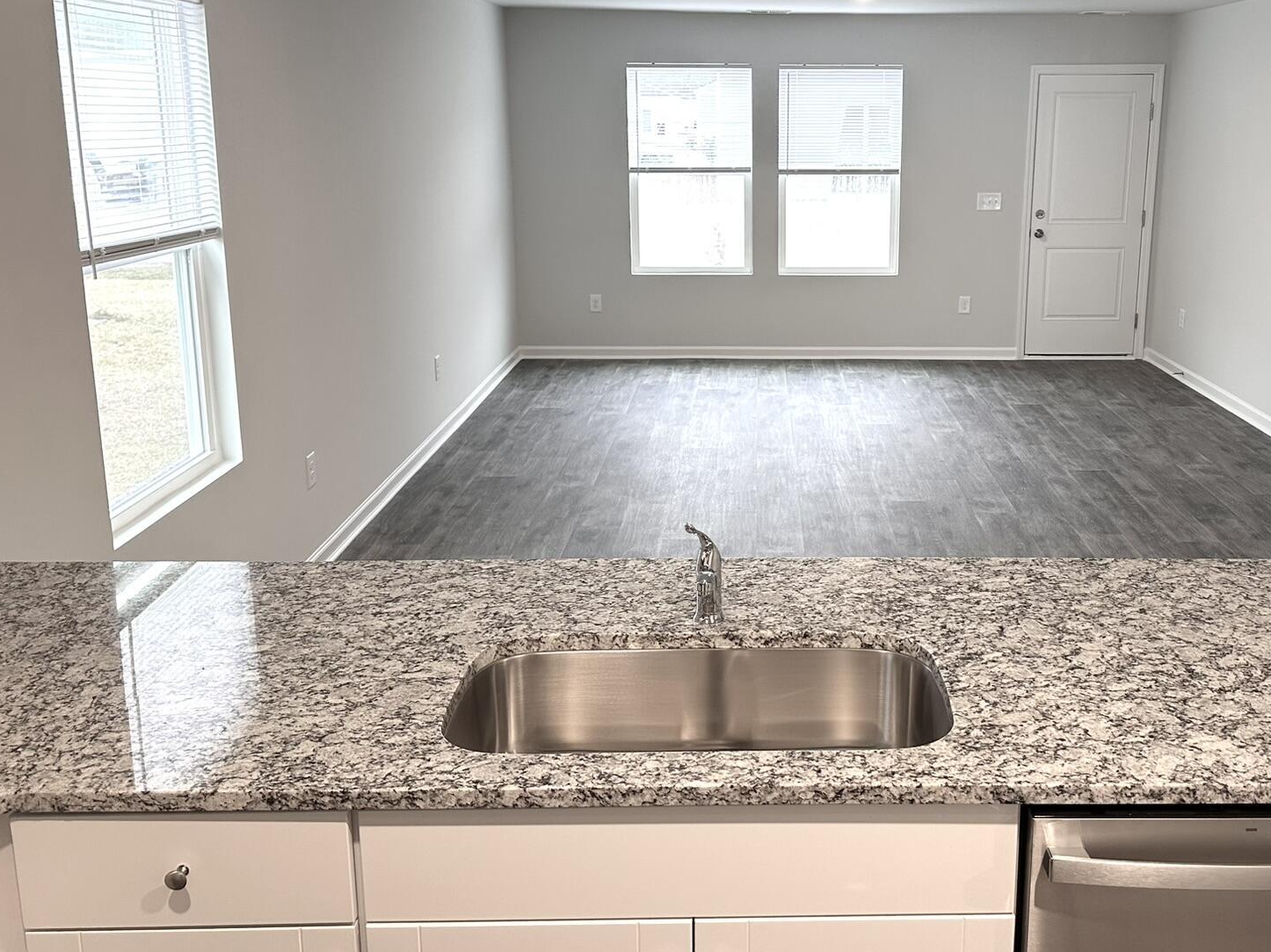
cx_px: 781
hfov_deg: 53.5
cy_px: 364
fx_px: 1248
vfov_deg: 41.5
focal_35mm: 34
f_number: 1.78
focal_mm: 6.86
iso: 125
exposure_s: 1/60
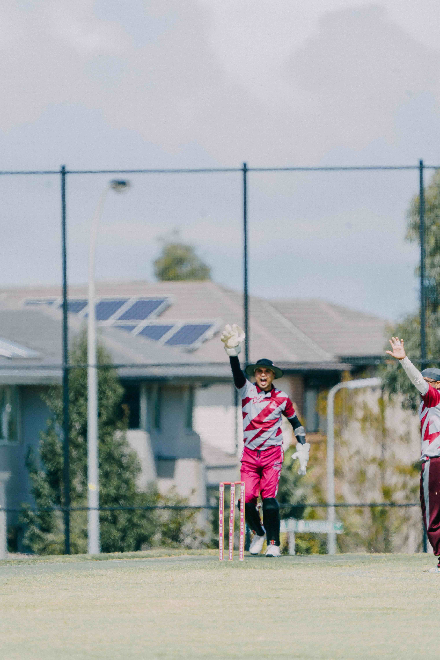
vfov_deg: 3.4
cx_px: 220
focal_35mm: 600
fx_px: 10999
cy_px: 330
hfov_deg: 2.3
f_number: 6.3
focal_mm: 600
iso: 200
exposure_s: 1/1000
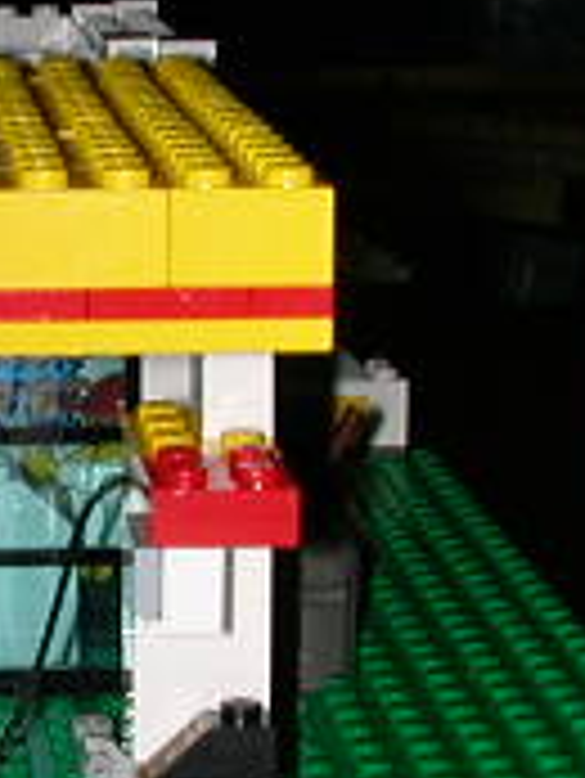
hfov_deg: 10.6
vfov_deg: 14.4
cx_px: -148
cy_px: 540
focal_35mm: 137
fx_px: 3083
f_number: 4.5
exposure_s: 1/59.9
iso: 100
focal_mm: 5.6
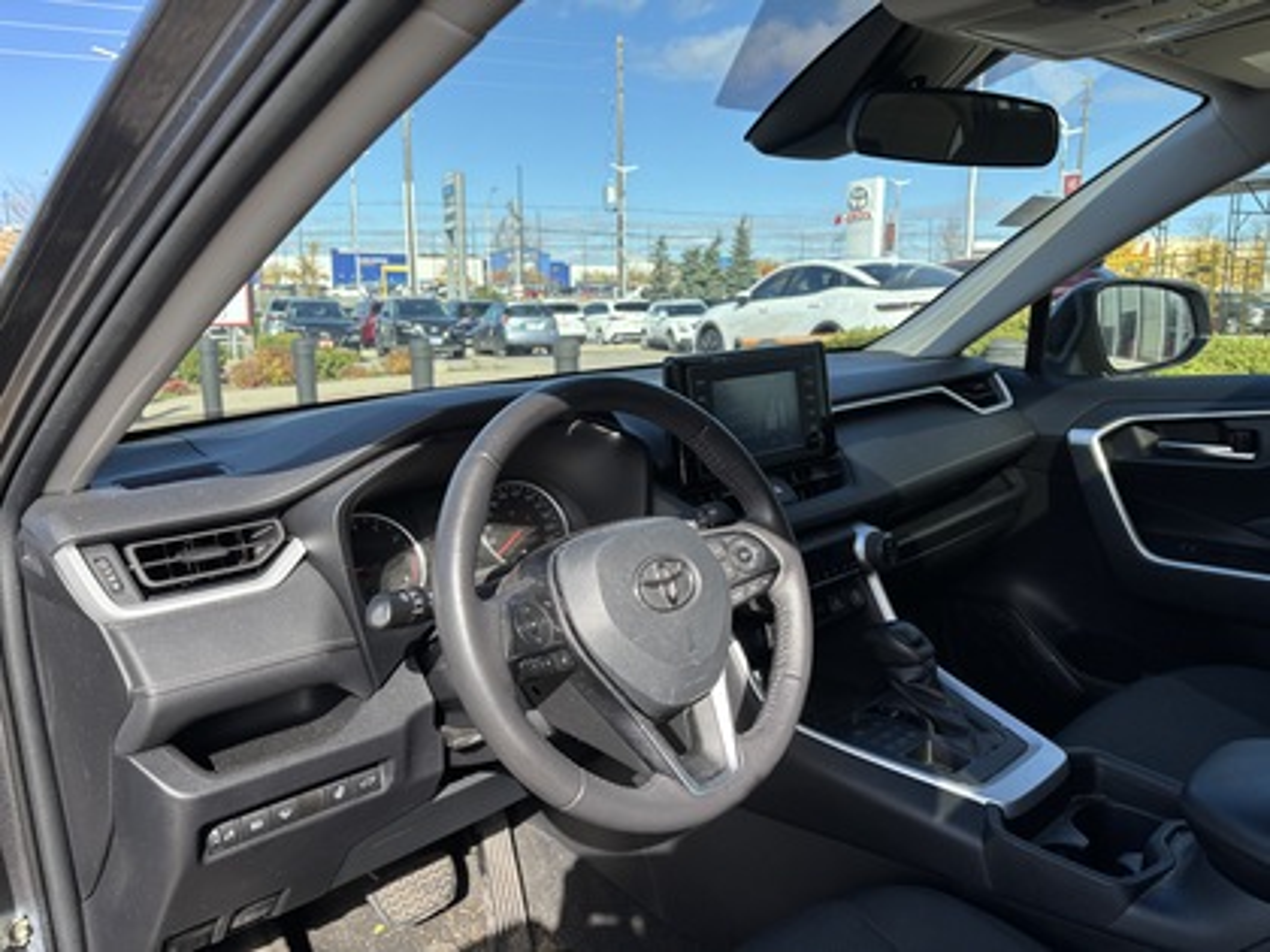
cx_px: 635
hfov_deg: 67.3
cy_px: 476
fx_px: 954
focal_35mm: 26
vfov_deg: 53.1
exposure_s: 1/1164
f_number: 1.6
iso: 50
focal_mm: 5.96
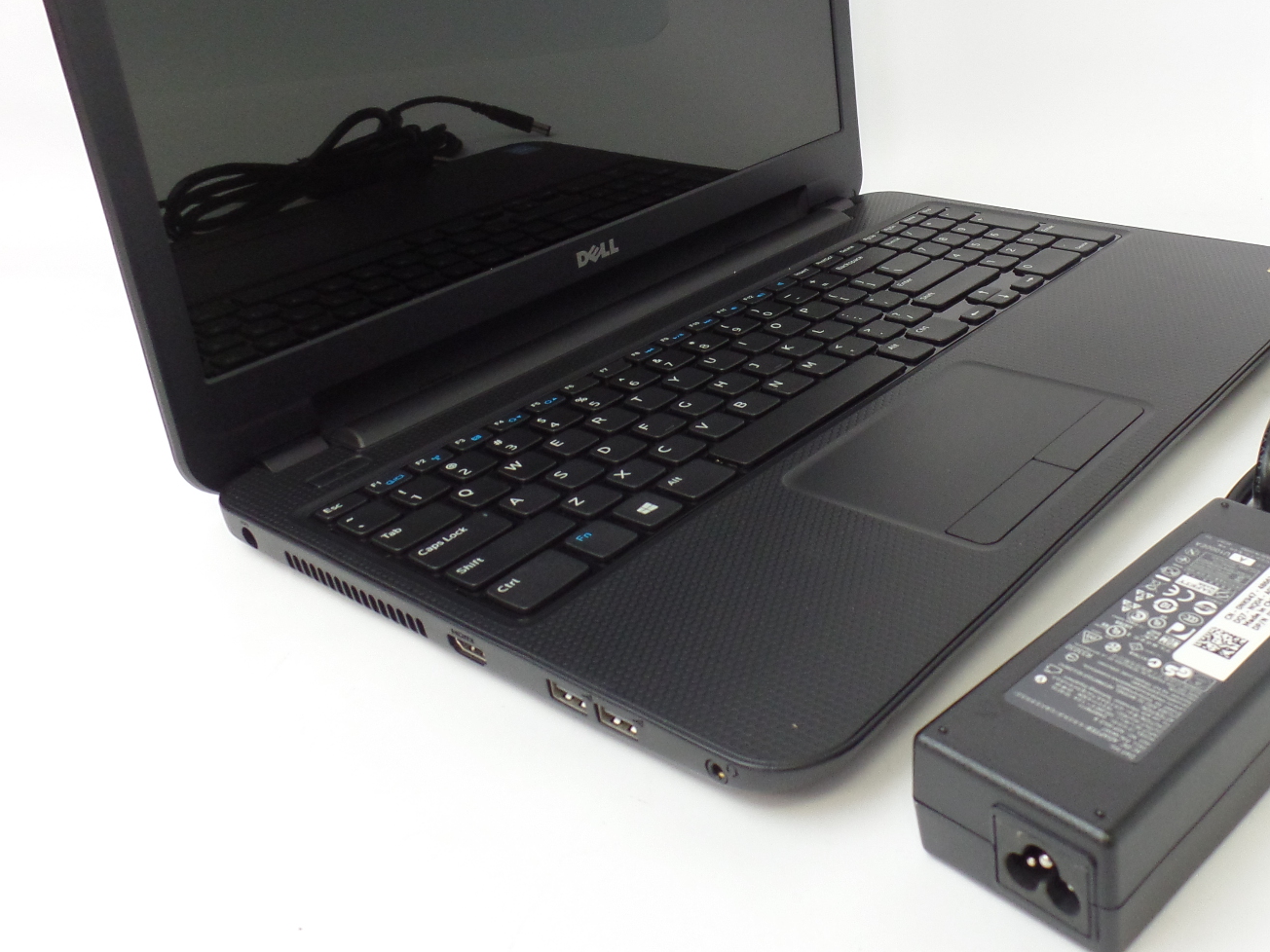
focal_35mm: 35
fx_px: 1284
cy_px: 308
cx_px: 847
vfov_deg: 40.1
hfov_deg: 51.6
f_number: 3.5
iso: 240
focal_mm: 4.1
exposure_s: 1/30
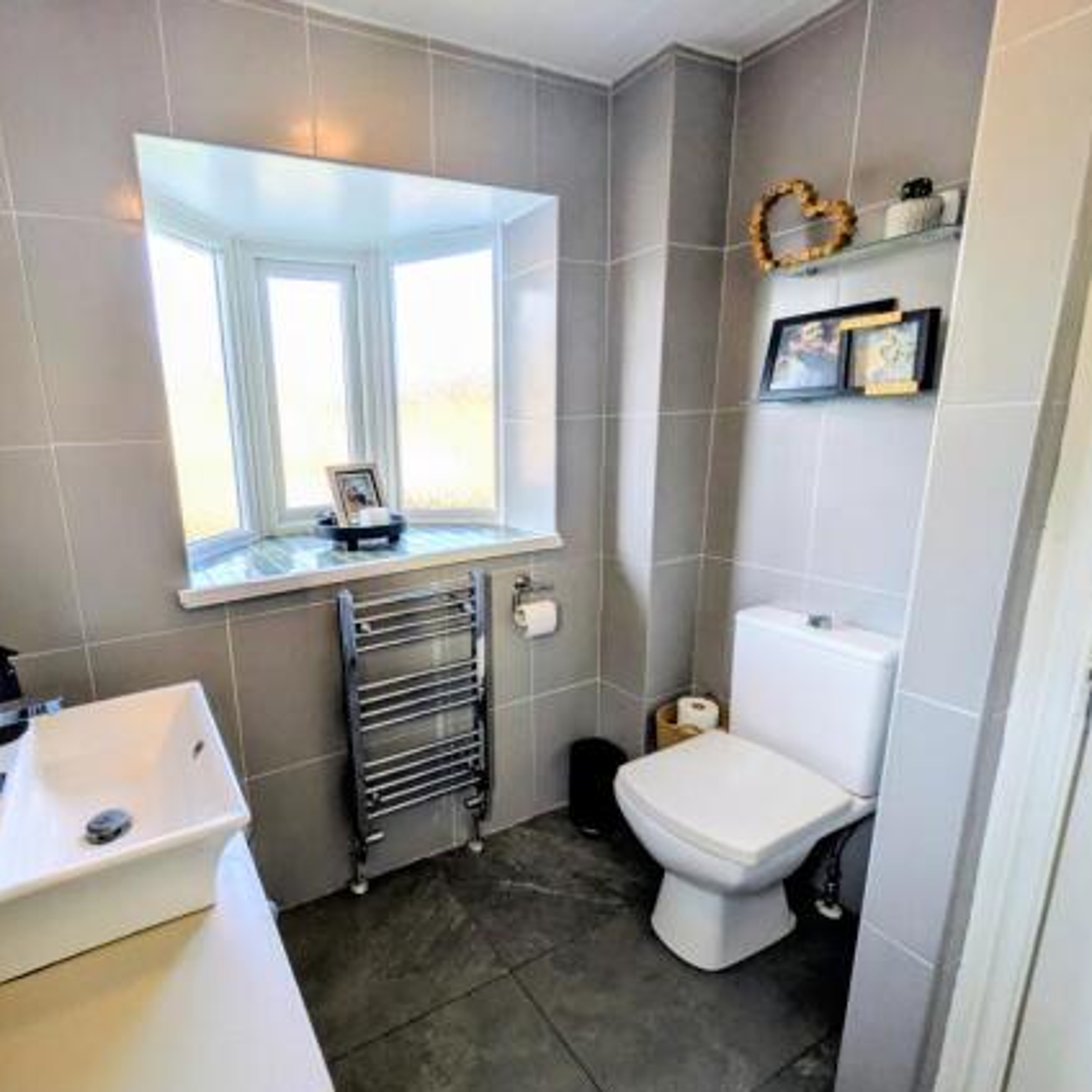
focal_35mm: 17
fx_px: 607
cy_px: 555
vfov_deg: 84.0
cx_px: 397
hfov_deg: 82.1
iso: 68
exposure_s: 1/142
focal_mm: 1.83
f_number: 2.2
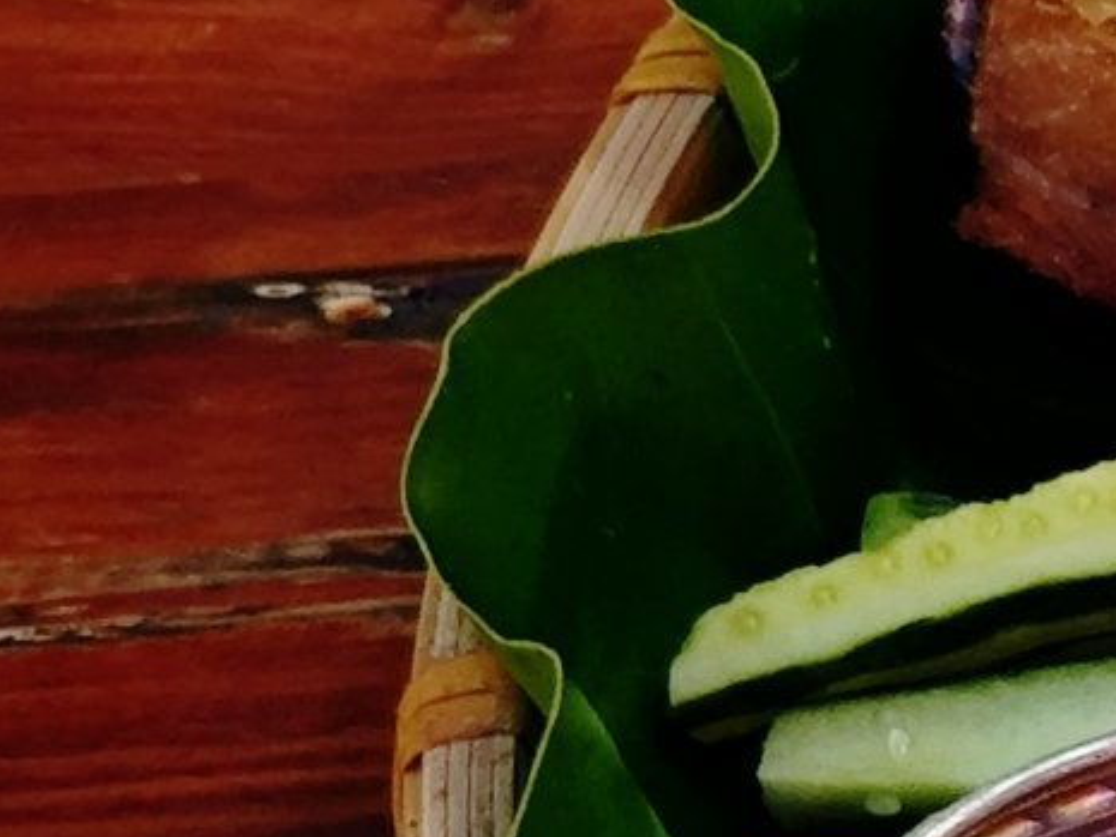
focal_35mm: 270
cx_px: 3097
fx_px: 8707
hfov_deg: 6.8
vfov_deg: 5.5
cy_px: 978
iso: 400
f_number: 1.42
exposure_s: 1/100
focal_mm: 6.68
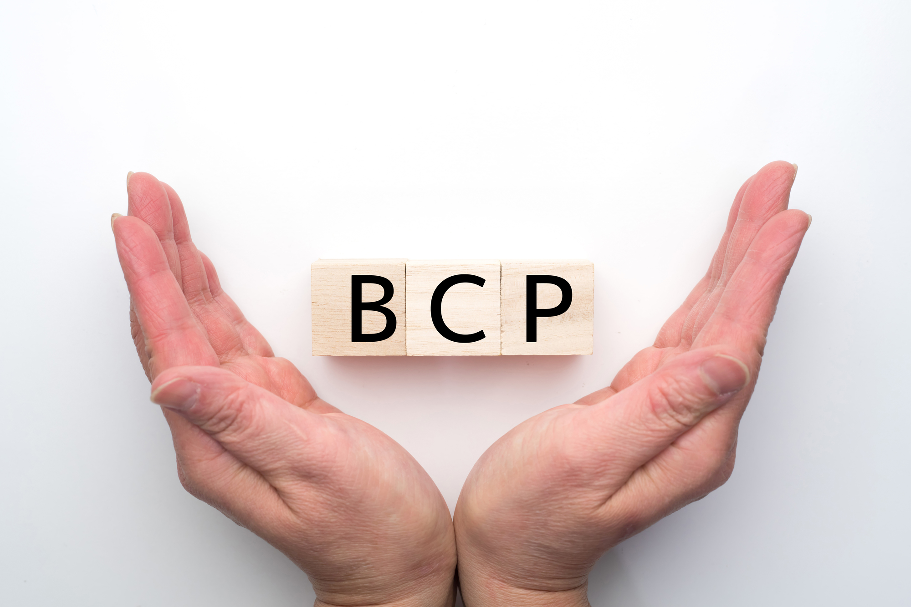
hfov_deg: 39.6
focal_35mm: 50
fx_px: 1265
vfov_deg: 27.0
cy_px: 304
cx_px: 456
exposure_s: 1/50
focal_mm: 50
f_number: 7.1
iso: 500
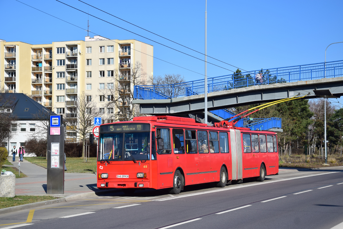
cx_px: 172
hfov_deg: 28.1
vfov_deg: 18.9
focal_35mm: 72
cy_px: 114
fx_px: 686
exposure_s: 1/1000
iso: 200
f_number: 6.3
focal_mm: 48
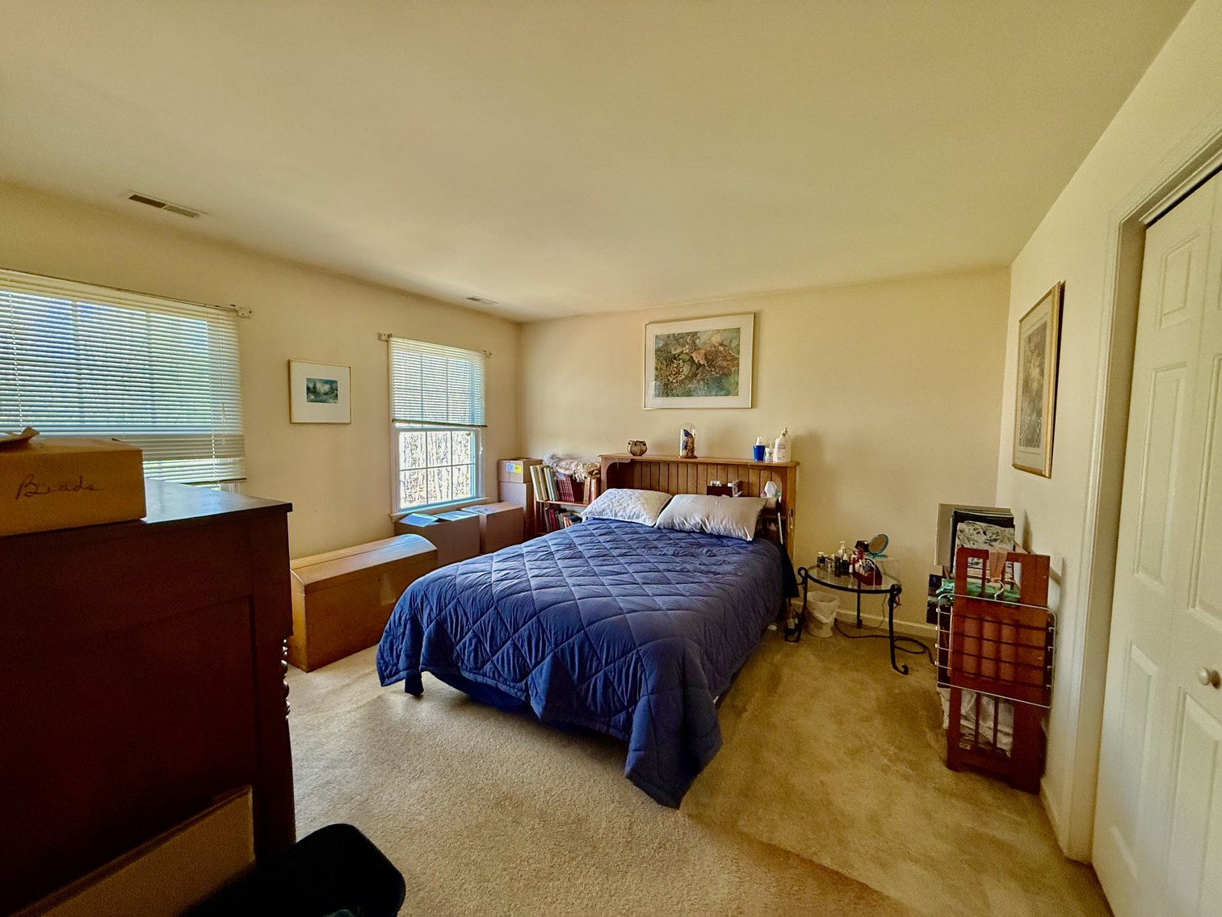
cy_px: 458
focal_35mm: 14
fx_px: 494
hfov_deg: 102.1
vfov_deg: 85.7
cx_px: 611
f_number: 2.2
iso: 400
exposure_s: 1/60
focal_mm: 2.22
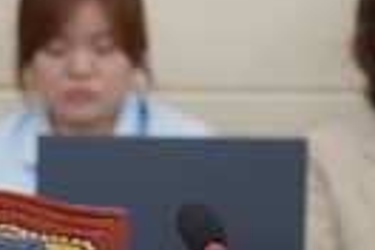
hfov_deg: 4.3
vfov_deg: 2.9
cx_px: -125
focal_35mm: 478
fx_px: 4979
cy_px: 227
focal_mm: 105
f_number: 4
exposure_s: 1/160
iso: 1000
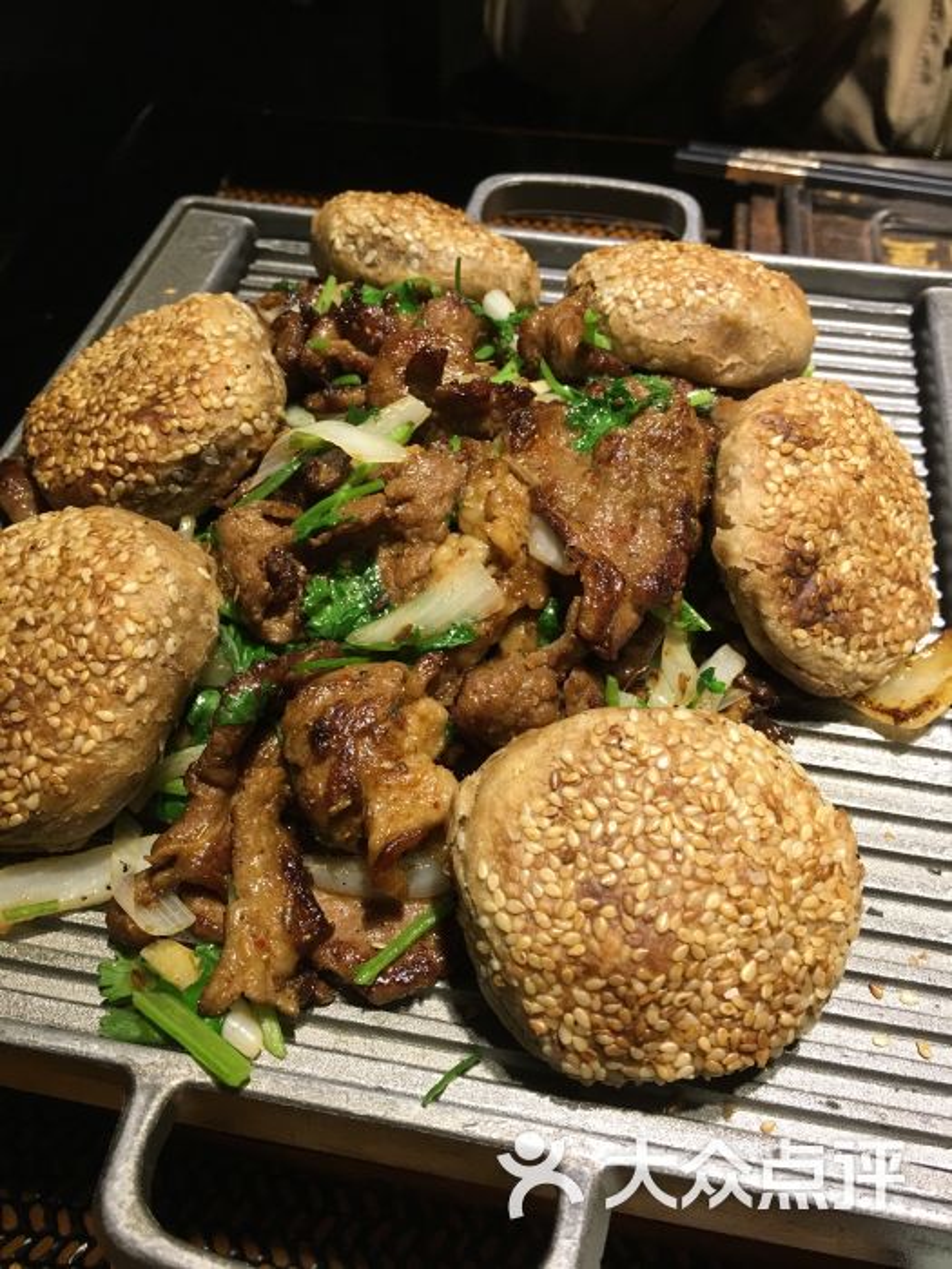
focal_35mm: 29
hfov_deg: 48.2
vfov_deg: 61.7
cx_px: 476
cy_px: 634
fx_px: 1063
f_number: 2.2
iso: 50
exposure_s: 1/33
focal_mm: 4.15
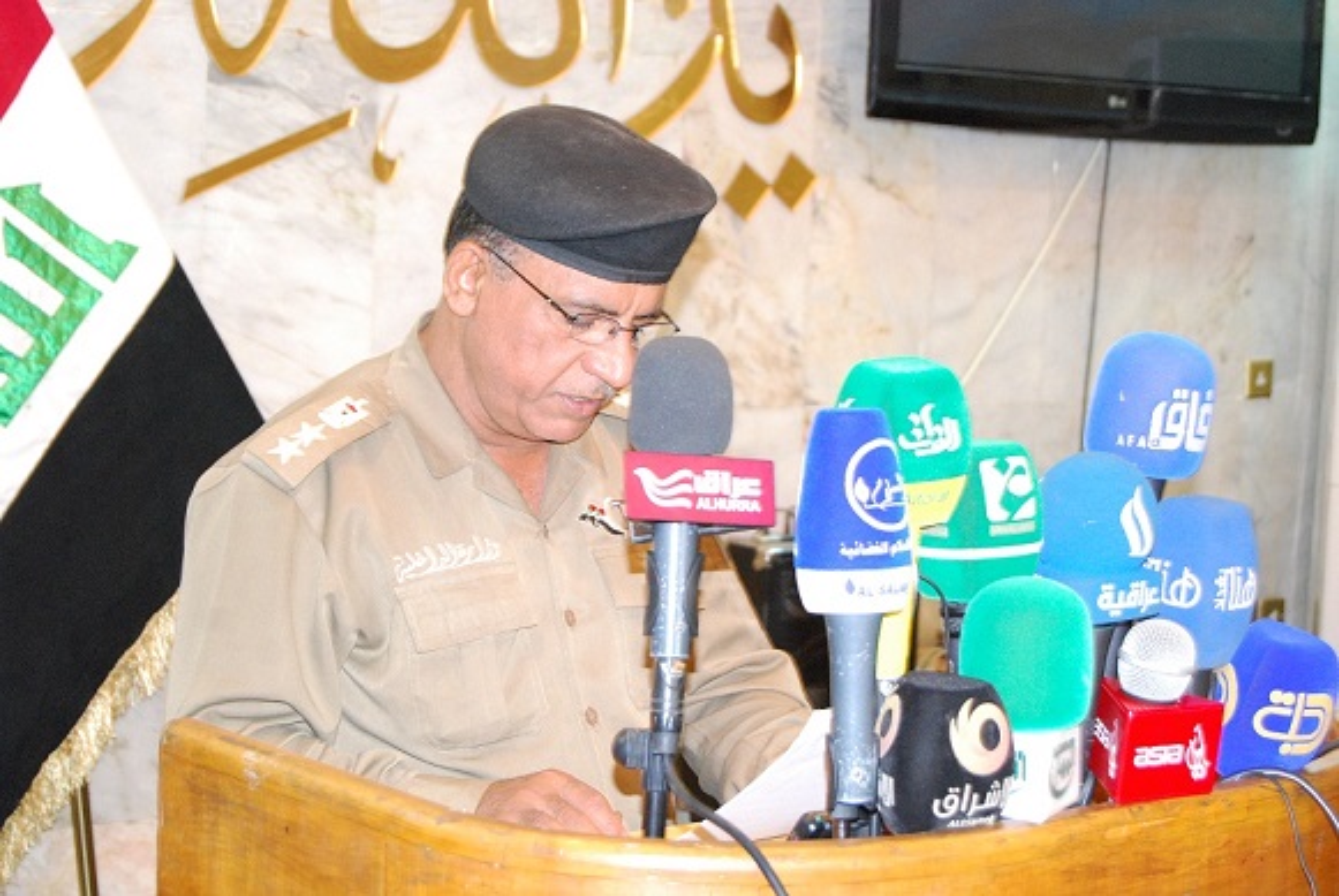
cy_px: 448
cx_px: 670
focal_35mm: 72
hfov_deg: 28.0
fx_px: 2681
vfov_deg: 19.0
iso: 1600
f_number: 5.6
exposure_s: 1/20
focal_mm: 48
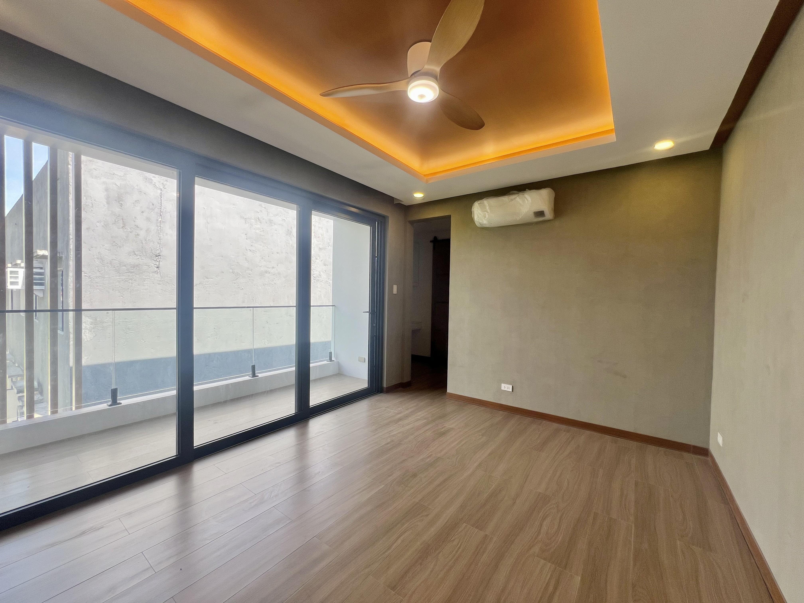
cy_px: 302
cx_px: 402
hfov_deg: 106.2
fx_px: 302
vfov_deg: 89.9
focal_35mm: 13
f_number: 1.8
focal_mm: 1.57
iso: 32
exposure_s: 1/212
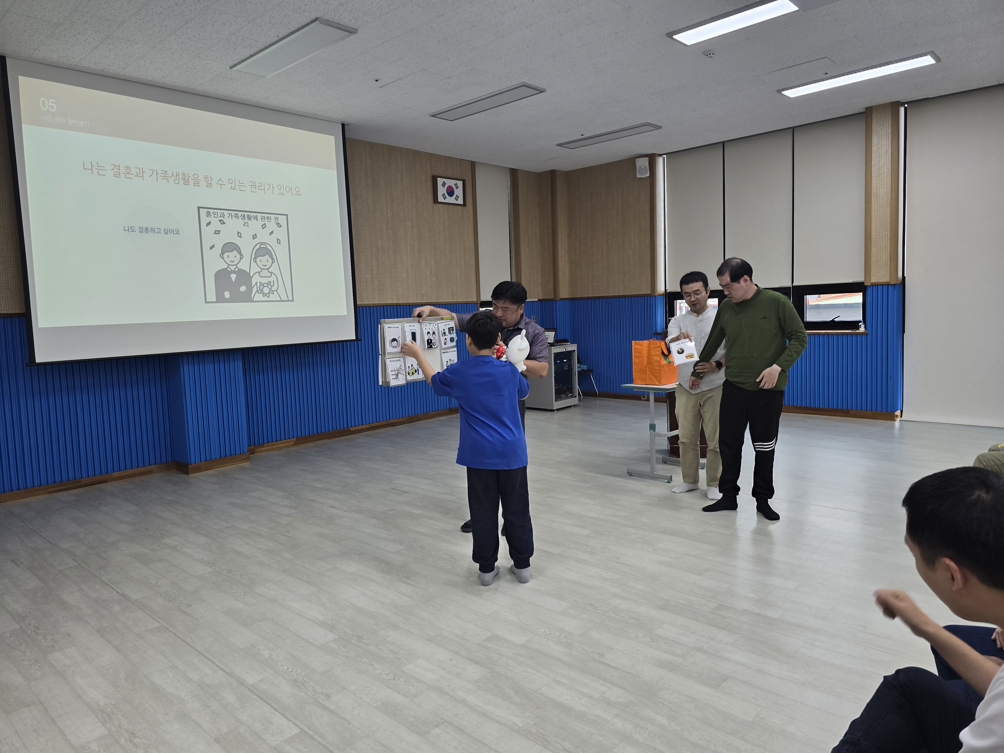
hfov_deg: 73.9
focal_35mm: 23
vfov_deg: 58.9
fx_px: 667
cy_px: 376
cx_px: 502
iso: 100
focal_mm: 6.3
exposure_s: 1/120
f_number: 1.7
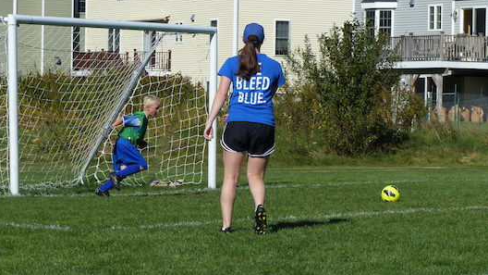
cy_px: 151
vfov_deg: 6.9
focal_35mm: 176
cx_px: 244
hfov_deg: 12.2
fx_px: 2277
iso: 100
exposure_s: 1/2000
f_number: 4
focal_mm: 28.7
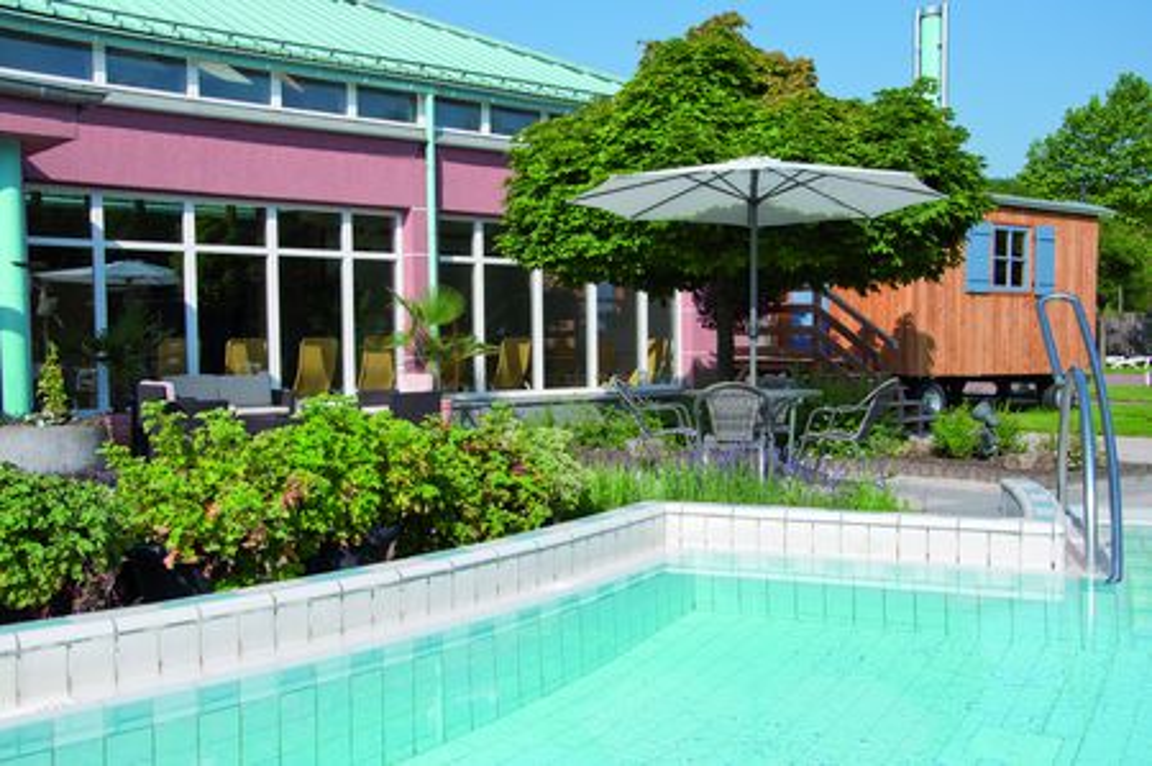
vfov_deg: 35.4
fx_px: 1199
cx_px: 576
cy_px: 383
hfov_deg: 51.3
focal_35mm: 38
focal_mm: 25
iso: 200
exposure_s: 1/320
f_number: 9
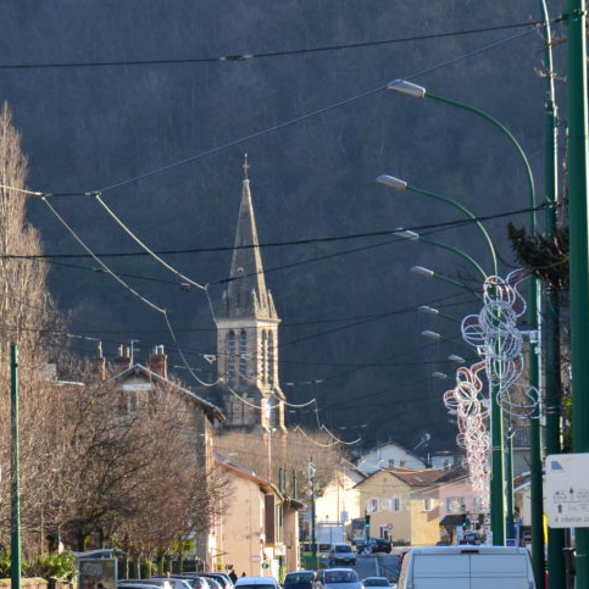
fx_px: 6141
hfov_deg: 5.5
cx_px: 141
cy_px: 429
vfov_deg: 5.5
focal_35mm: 319
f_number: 10
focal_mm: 105
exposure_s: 1/200
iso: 400
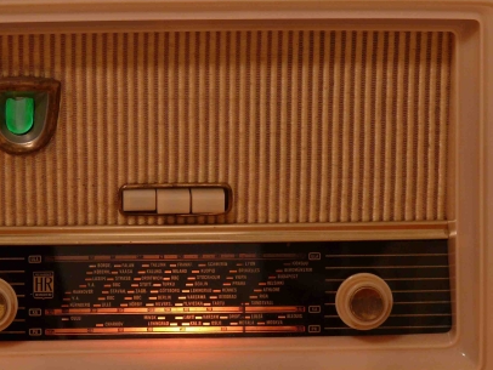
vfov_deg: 5.3
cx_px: 197
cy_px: 159
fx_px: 4019
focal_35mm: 282
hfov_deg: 7.0
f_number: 3.6
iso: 100
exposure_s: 1.3
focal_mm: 37.8
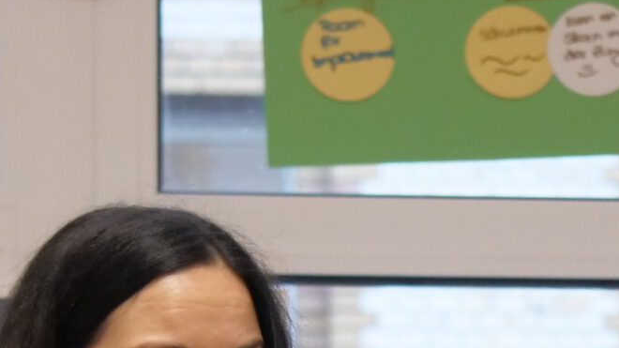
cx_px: 503
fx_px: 4858
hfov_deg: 7.3
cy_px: 837
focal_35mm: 296
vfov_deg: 4.0
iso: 1250
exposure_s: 1/200
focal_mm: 35
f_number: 2.8
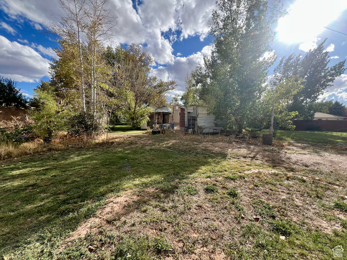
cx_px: 174
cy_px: 130
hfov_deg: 106.2
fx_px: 130
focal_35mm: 13
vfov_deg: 89.9
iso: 32
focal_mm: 1.57
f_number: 1.8
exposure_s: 1/686
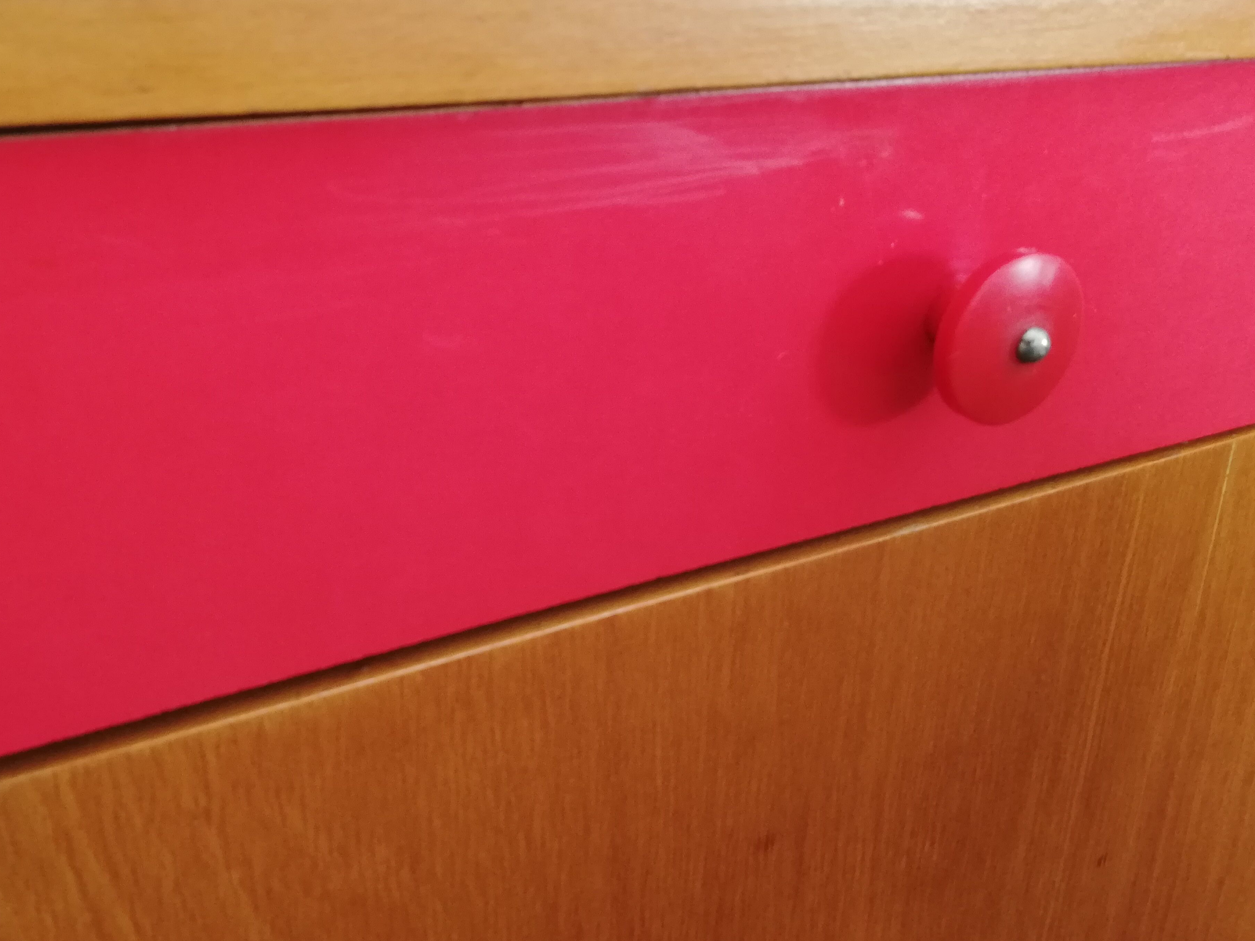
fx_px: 1196
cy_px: 353
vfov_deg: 42.6
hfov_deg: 54.9
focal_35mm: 33
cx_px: 493
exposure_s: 1/33.3
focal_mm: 3.81
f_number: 2.2
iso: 250
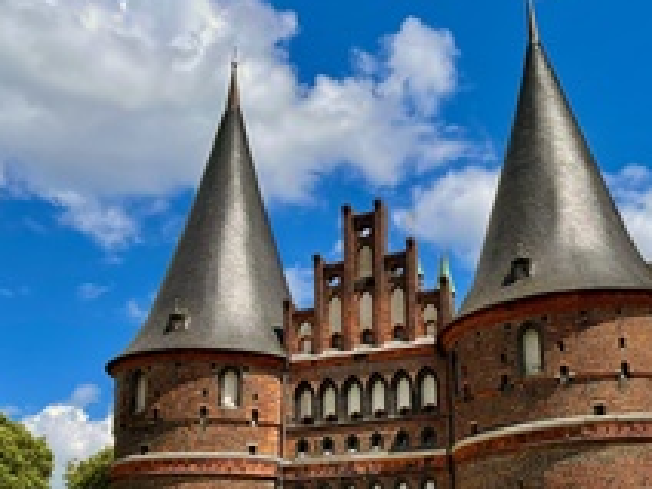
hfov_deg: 38.8
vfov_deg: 29.0
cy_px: 391
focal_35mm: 49
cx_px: 388
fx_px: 923
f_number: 1.6
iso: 32
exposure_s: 1/3788
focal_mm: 5.1
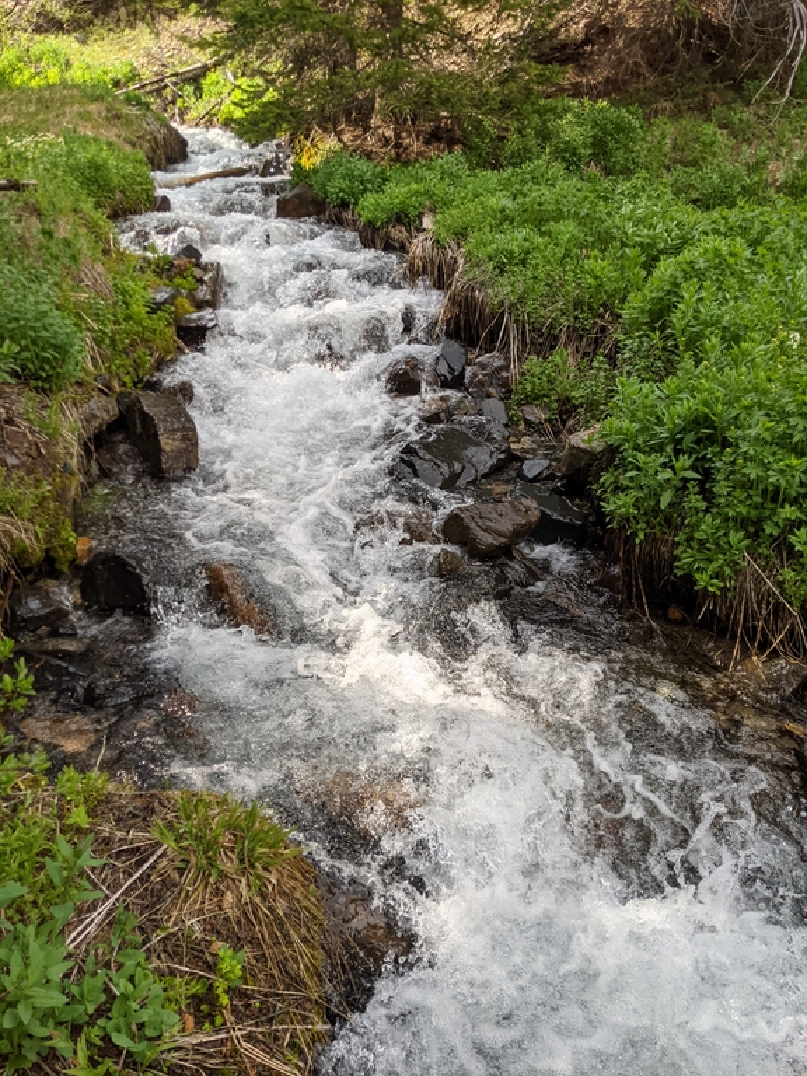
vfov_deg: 65.3
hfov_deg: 51.4
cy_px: 538
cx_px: 404
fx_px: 839
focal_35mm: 27
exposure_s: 1/1067
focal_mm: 4.44
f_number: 1.8
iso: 51
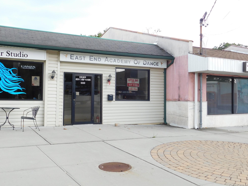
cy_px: 93
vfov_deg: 38.7
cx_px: 127
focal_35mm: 37
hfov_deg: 50.1
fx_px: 265
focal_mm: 6.3
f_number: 3.5
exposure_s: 1/125
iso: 125
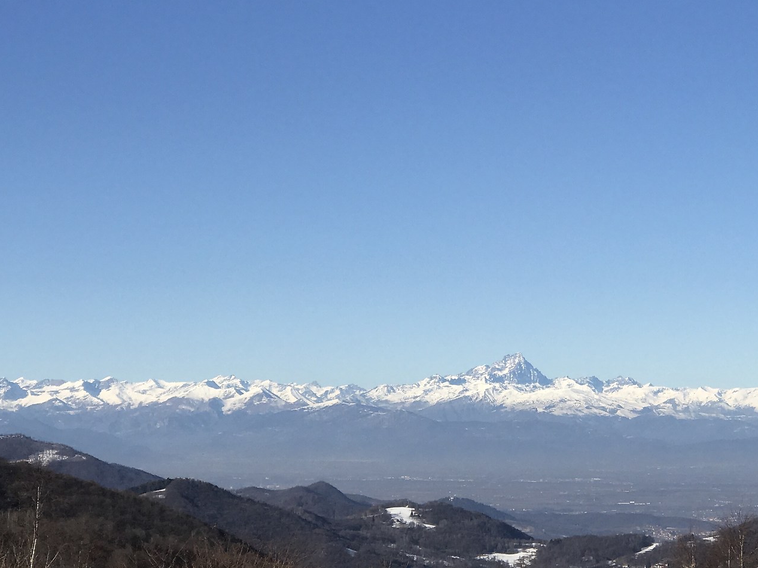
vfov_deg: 13.7
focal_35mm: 108
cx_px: 553
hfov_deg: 18.1
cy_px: 371
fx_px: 2365
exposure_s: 1/1623
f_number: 2.8
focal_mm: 6.6
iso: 20
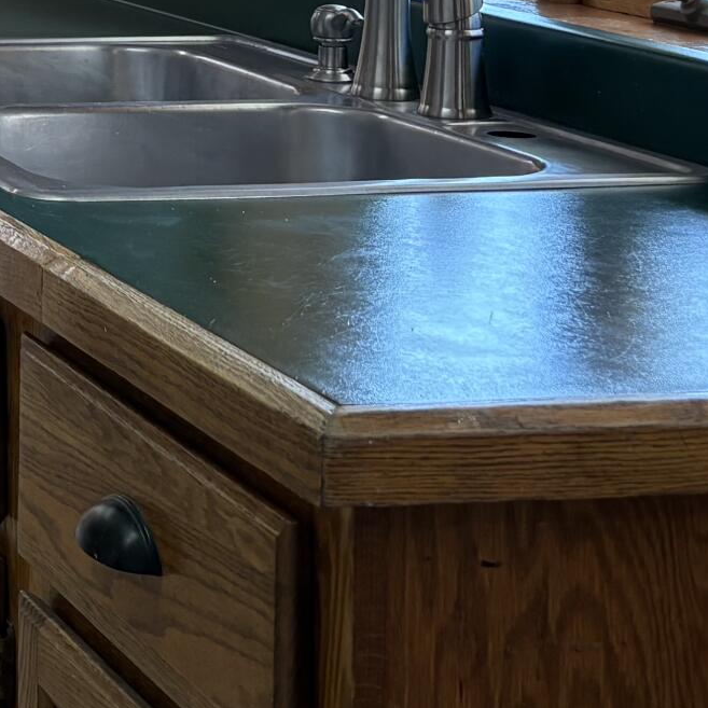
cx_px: -489
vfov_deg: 15.7
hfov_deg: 14.8
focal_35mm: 105
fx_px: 2430
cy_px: -223
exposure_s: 1/189
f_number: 1.6
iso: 64
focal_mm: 5.96
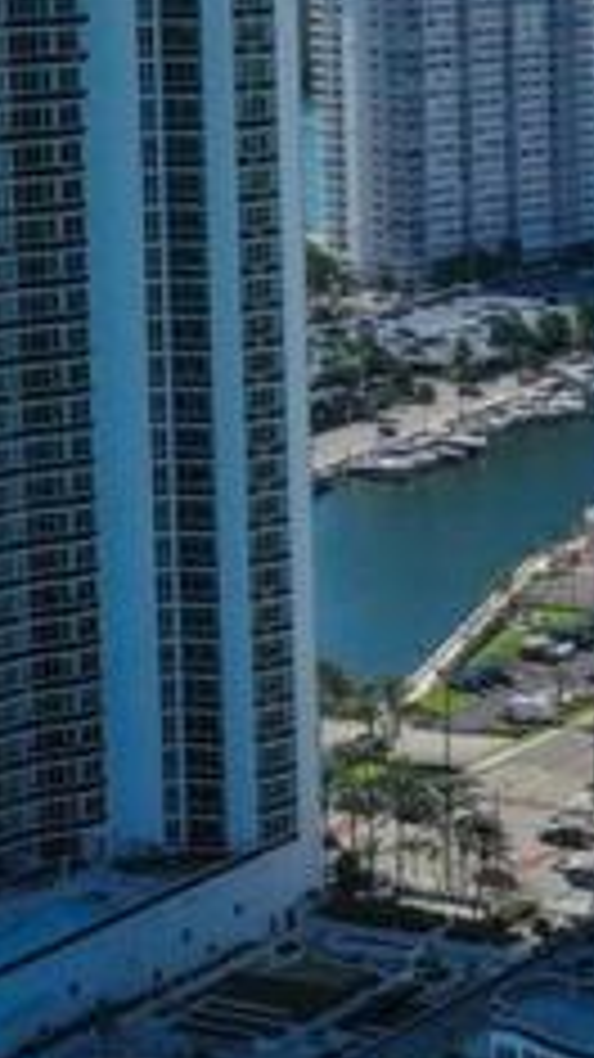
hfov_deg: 8.9
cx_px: 504
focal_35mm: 135
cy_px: 279
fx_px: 3784
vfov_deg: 15.8
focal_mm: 10.26
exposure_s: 1/1250
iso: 100
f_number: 7.1
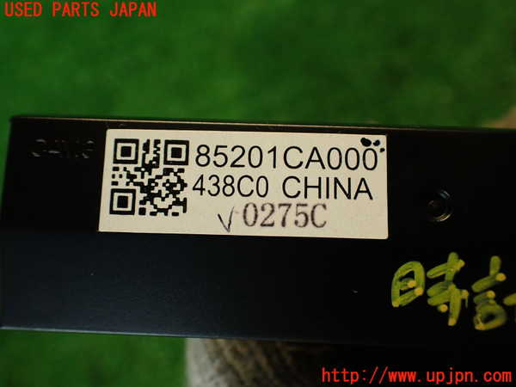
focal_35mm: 32
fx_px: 477
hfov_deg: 56.8
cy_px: 194
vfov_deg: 44.2
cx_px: 258
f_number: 2.4
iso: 200
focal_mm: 5.79
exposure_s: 1/40
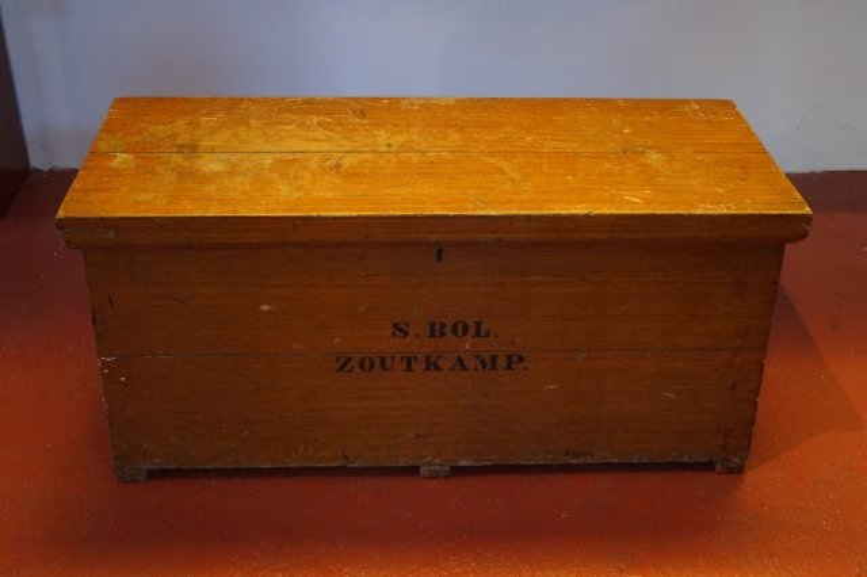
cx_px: 434
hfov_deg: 46.4
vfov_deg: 31.9
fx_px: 1011
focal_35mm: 42
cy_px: 288
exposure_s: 1/60
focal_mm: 28
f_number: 4.5
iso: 4000
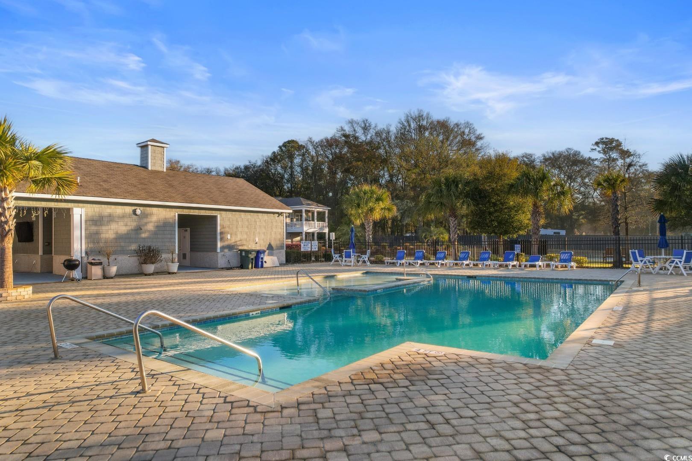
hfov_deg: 78.6
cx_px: 346
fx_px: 423
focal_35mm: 22
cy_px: 230
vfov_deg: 57.2
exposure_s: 1/180
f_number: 2.8
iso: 130
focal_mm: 8.38
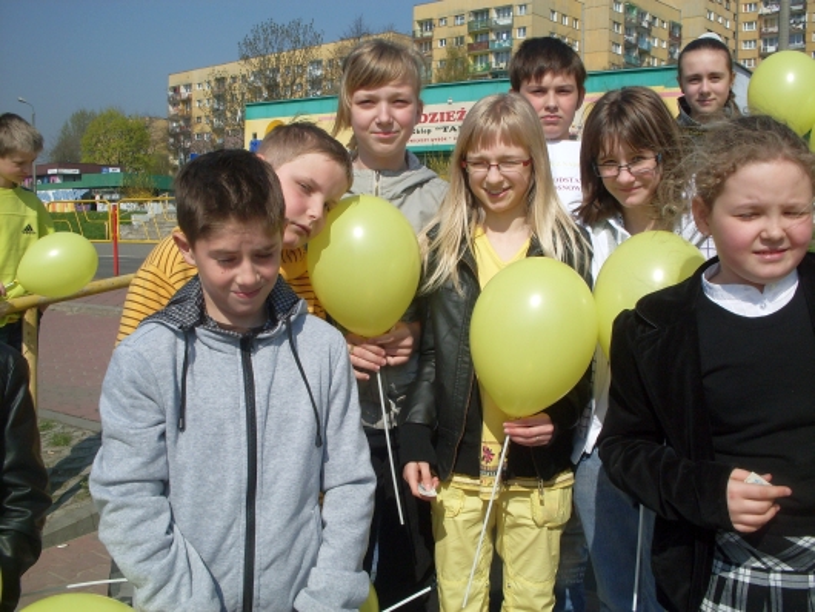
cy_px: 306
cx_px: 408
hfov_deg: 49.0
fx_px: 895
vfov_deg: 37.7
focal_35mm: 38
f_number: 8.4
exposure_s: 1/350
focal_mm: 6.3
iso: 80
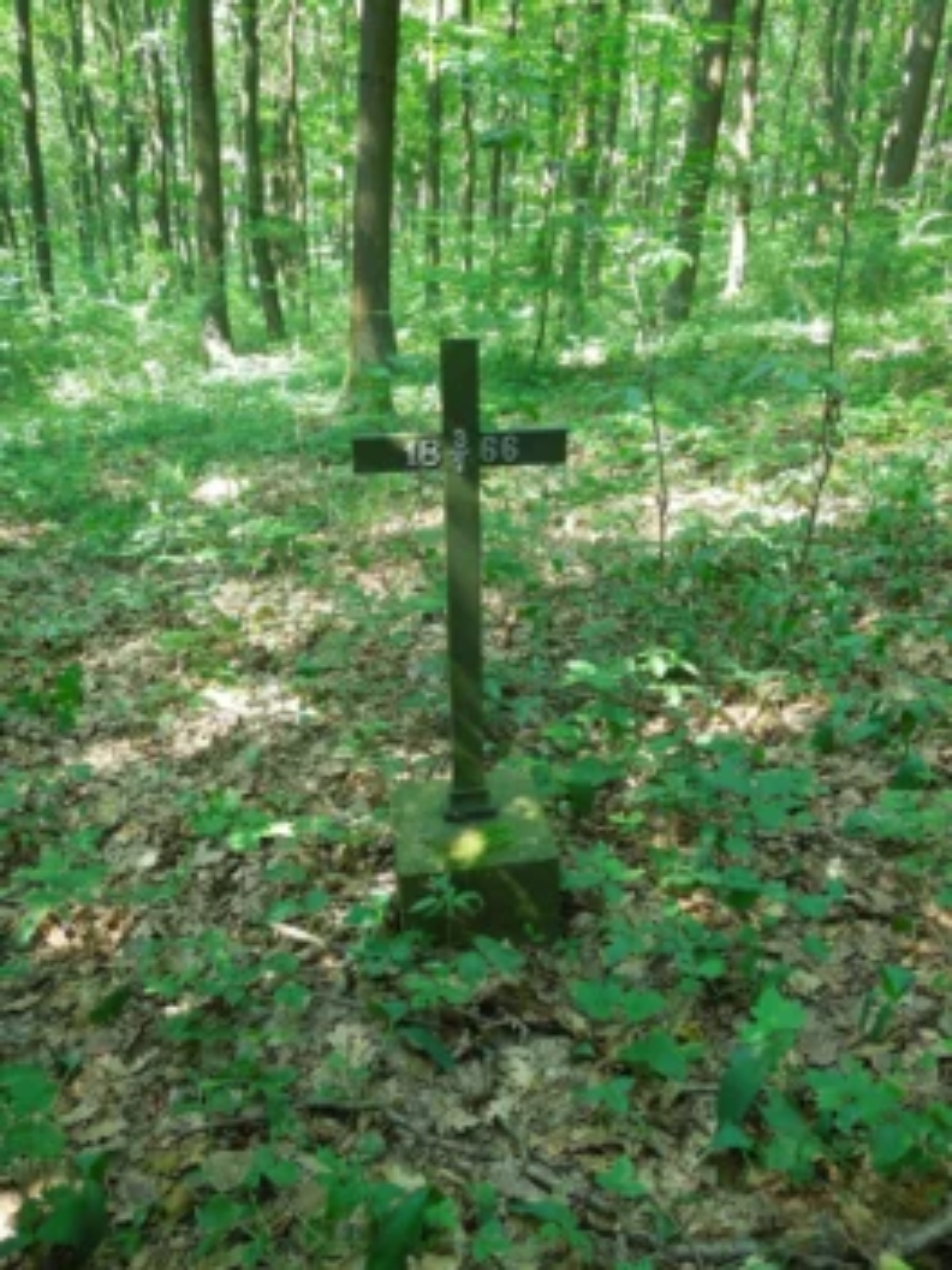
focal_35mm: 25
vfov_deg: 69.4
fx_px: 917
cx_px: 476
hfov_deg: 54.9
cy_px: 635
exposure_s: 1/40
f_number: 3.3
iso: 400
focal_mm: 4.5
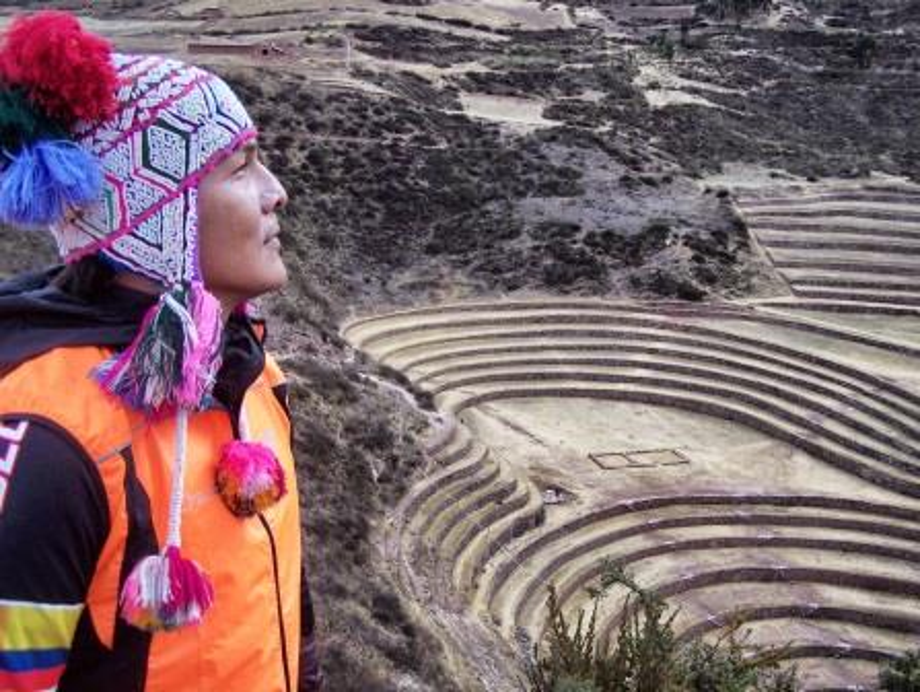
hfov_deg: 48.9
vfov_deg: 37.8
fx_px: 1011
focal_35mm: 38
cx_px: 460
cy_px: 346
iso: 80
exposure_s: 1/640
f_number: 2.8
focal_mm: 6.3
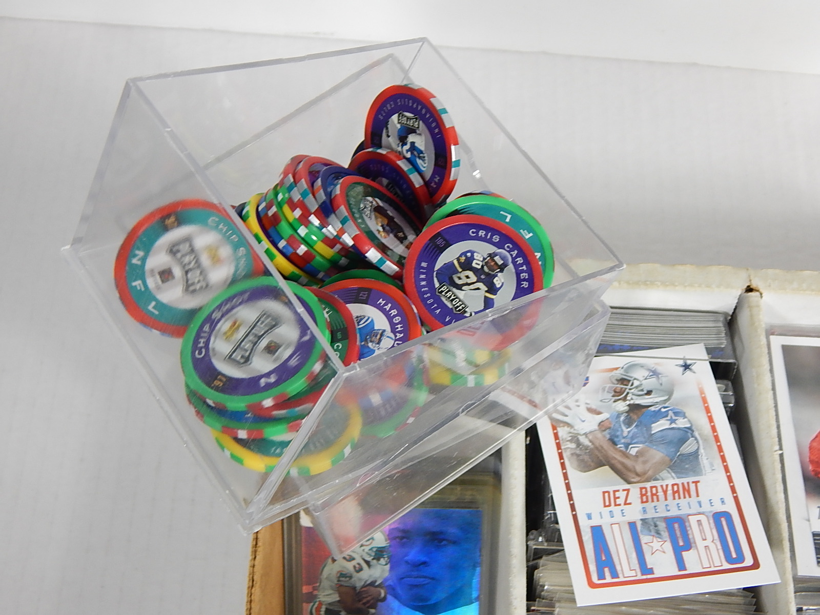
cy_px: 308
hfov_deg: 39.7
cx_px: 410
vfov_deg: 30.3
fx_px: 1137
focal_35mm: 48
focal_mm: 8.6
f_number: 3.7
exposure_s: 1/30
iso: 180
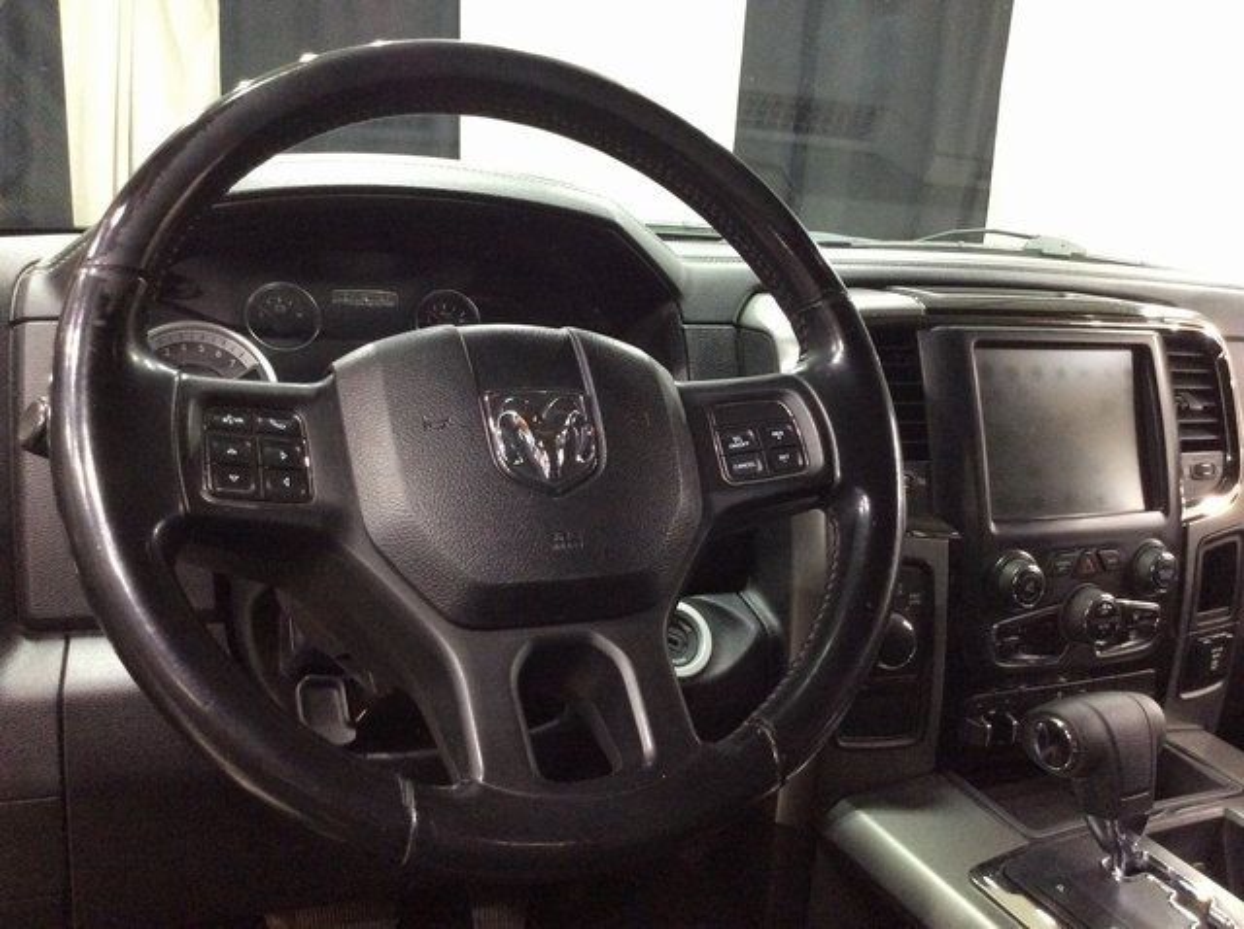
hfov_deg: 56.9
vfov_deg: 44.1
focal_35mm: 32
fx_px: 1148
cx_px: 622
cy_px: 464
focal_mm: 3.3
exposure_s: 1/17
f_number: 2.4
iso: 250
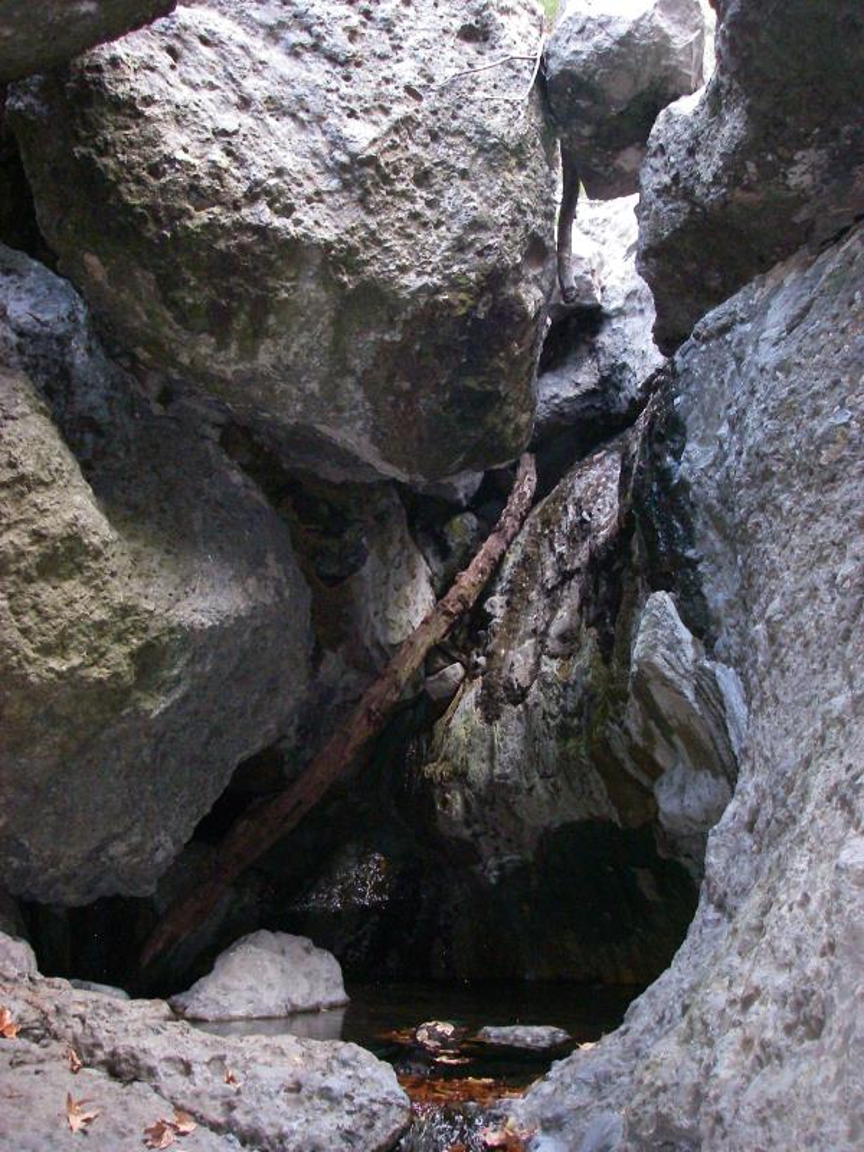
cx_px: 432
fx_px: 1265
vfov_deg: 49.0
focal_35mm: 38
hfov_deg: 37.7
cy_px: 576
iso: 400
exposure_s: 1/40
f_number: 3.3
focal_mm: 6.3
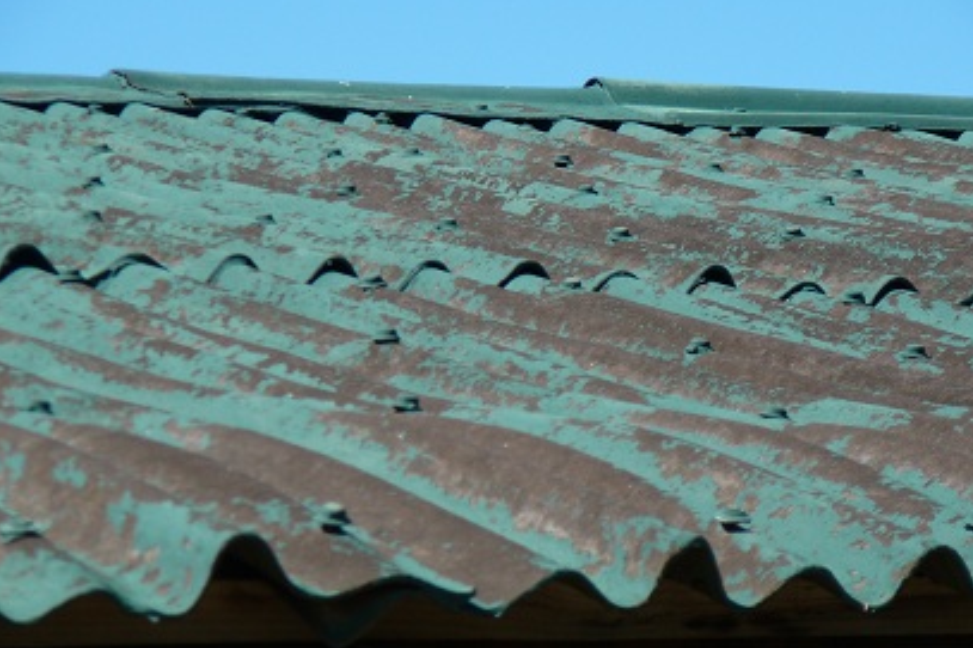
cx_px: 485
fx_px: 5781
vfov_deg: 6.4
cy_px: 318
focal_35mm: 214
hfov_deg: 9.6
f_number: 4.1
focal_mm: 30.3
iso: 80
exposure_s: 1/500
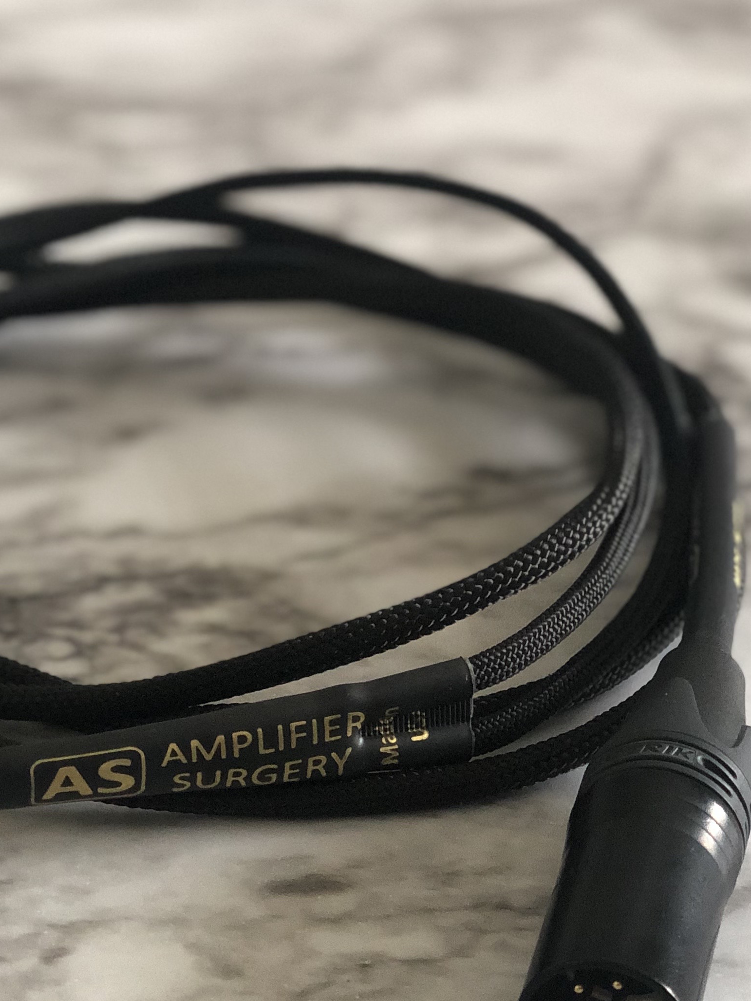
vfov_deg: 19.1
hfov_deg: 14.4
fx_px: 2951
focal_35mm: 102
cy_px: 770
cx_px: 117
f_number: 2.4
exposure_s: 1/30
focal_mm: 6
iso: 125
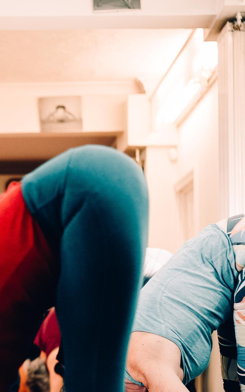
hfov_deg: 12.1
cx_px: -101
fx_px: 1111
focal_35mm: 104
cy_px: 259
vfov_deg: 19.9
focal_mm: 35
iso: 100
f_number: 1.4
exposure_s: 1/80
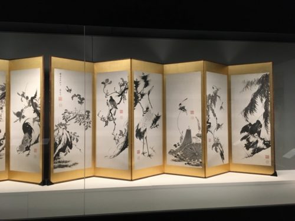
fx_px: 247
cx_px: 148
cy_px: 110
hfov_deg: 61.7
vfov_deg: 48.2
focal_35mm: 29
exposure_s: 1/17
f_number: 2.2
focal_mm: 4.15
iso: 200
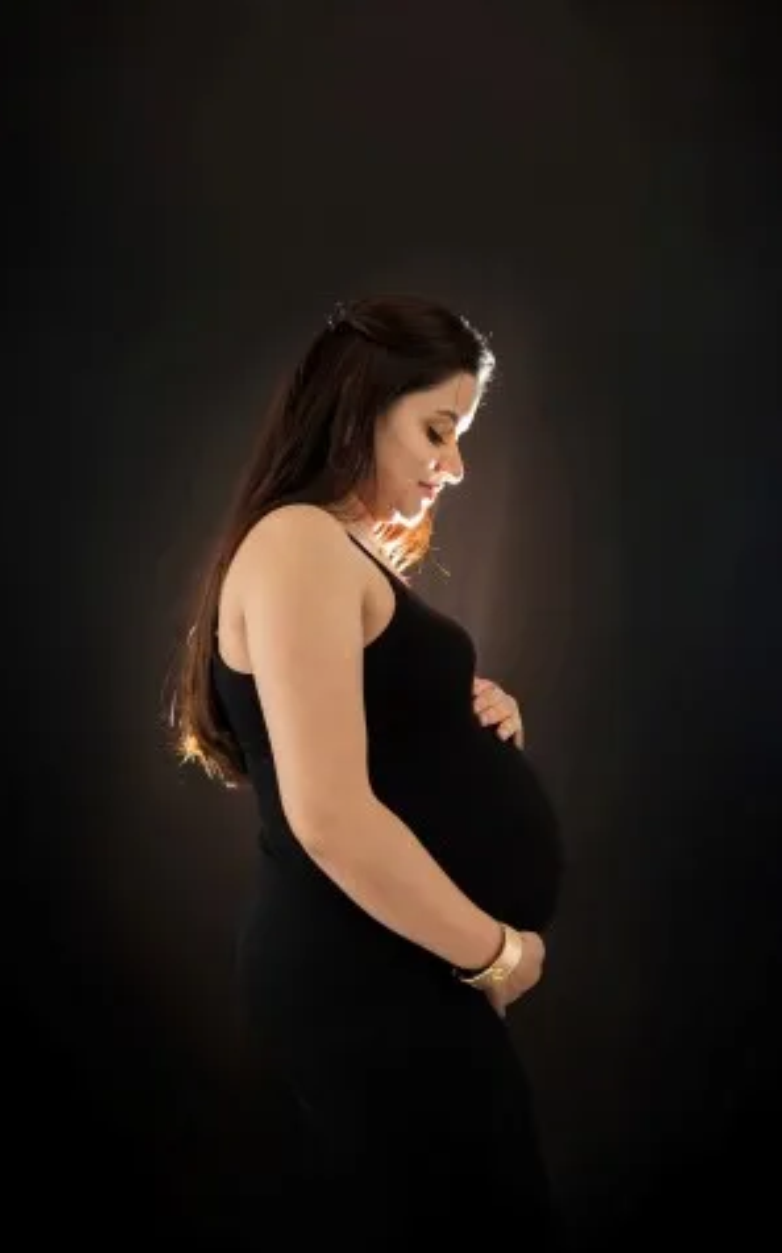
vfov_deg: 54.0
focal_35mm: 36
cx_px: 366
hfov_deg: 35.3
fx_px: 1229
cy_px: 626
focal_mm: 35
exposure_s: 1/250
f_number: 2.8
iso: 1000
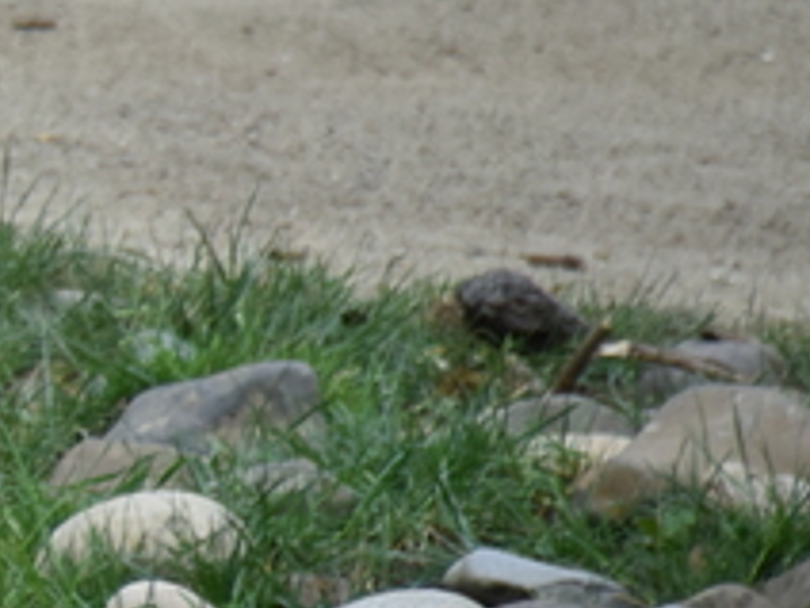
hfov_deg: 1.1
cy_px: -4
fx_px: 40739
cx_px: -1387
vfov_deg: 0.9
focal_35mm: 1741
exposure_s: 1/640
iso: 640
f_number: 5.6
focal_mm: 300
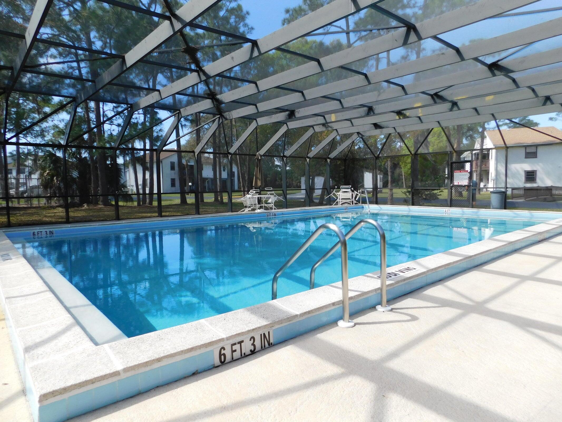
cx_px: 281
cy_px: 211
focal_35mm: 23
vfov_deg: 58.9
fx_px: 373
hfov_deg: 73.9
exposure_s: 1/640
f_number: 3
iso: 125
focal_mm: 4
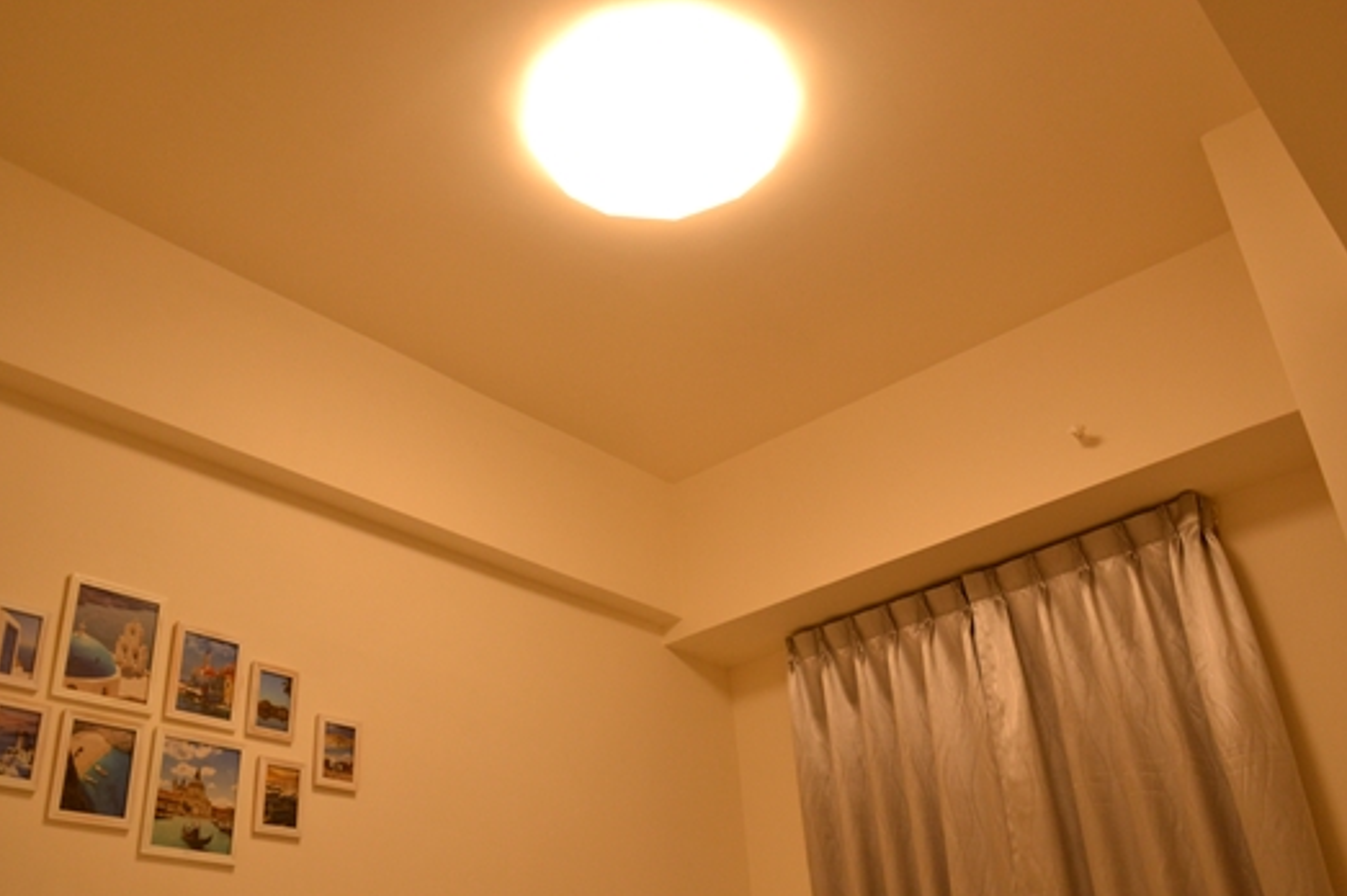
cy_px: 476
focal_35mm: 31
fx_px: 1159
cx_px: 652
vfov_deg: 42.3
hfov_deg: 60.3
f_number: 3.5
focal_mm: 18
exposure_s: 1/125
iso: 800
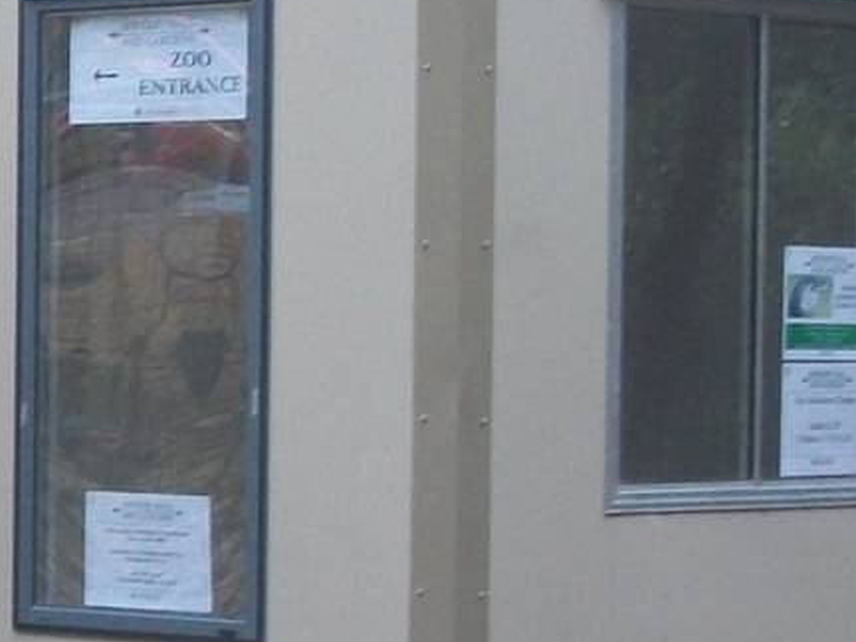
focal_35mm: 185
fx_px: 4575
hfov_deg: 10.3
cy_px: 462
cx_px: -442
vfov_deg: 8.0
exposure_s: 1/20
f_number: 3.6
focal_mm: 8.8
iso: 160
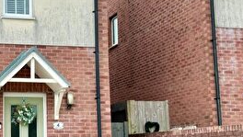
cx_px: 11
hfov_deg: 26.9
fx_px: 484
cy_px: 77
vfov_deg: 16.1
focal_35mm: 75
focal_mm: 5.96
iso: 50
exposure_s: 1/1477
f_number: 1.6
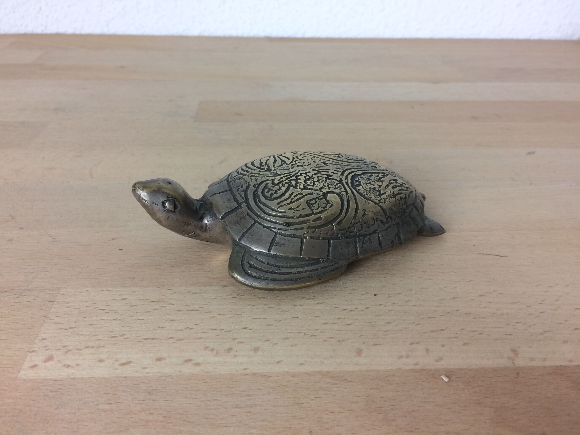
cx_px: 290
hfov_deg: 61.7
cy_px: 218
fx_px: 486
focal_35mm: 29
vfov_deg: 48.2
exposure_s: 1/33
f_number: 2.2
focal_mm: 4.15
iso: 40
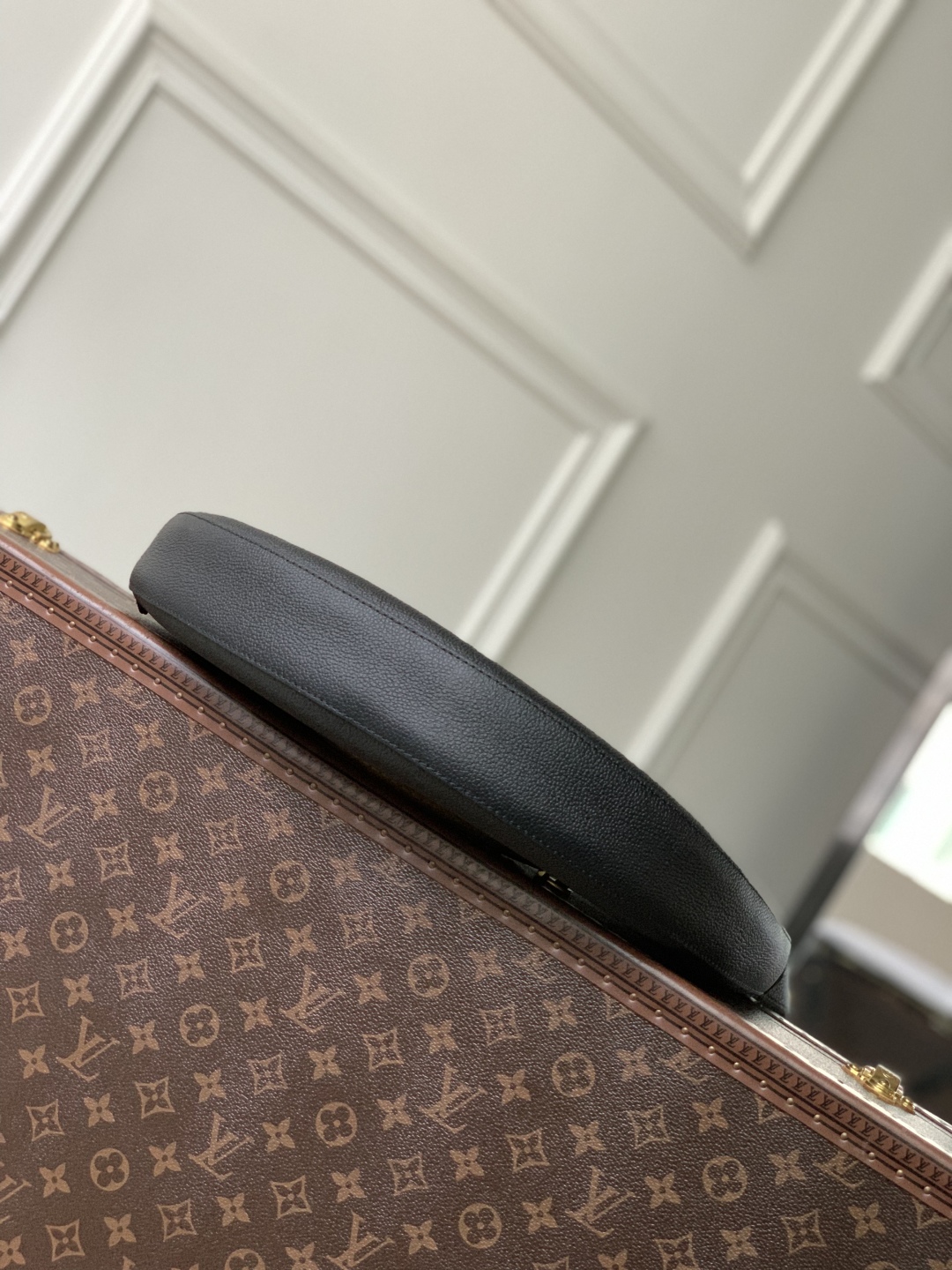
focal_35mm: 52
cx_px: 476
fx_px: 1907
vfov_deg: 36.8
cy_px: 635
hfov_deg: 28.0
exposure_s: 1/60
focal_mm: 6
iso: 200
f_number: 2.4
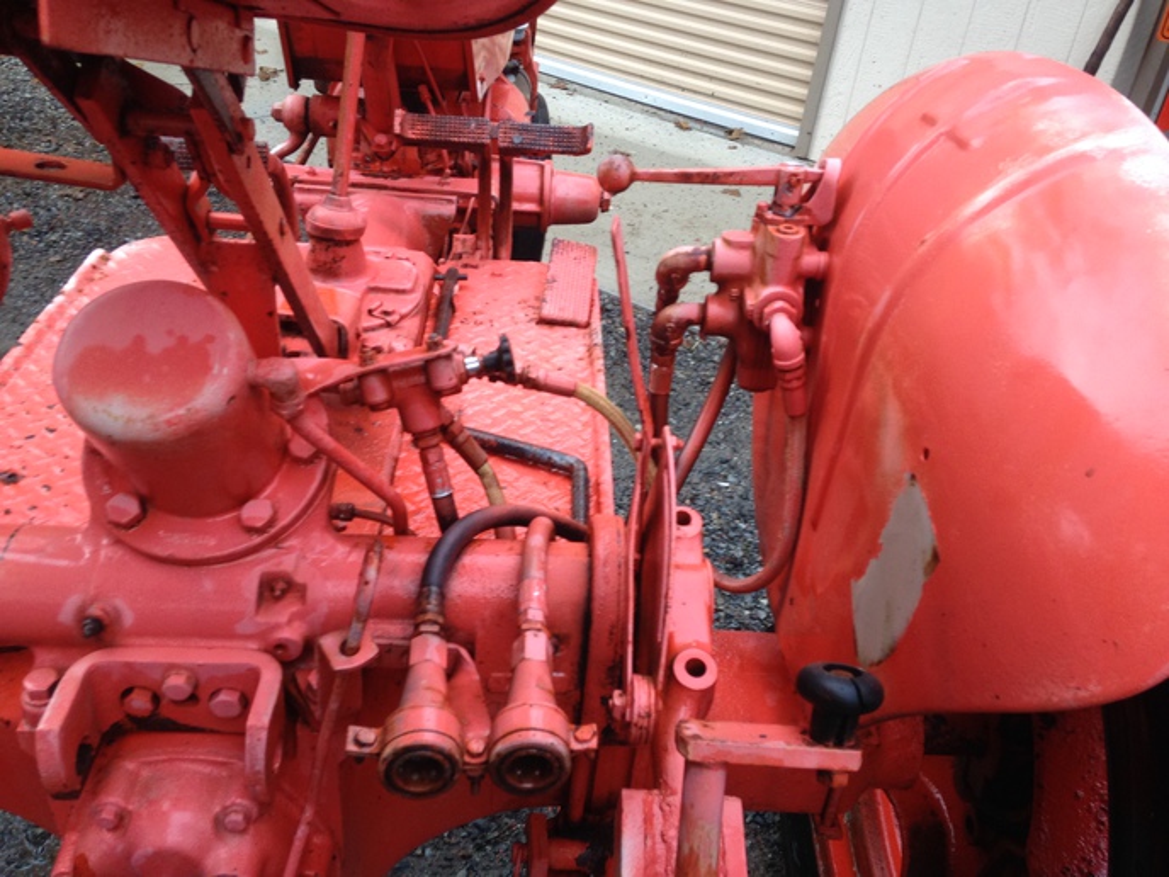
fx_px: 1114
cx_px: 584
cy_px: 438
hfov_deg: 55.4
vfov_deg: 42.9
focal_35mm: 33
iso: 80
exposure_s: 1/120
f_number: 2.4
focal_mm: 4.12
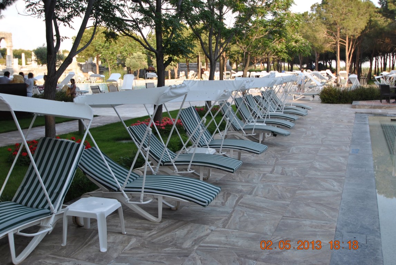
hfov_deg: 53.1
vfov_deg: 37.0
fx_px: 397
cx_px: 198
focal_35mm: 36
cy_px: 132
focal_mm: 24
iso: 125
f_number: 5.6
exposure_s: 1/125
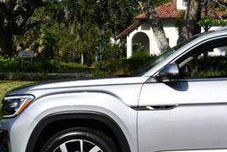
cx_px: 248
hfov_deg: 17.8
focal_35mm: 111
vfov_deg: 12.4
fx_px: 701
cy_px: 64
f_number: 10
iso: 100
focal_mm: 22
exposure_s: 1/400
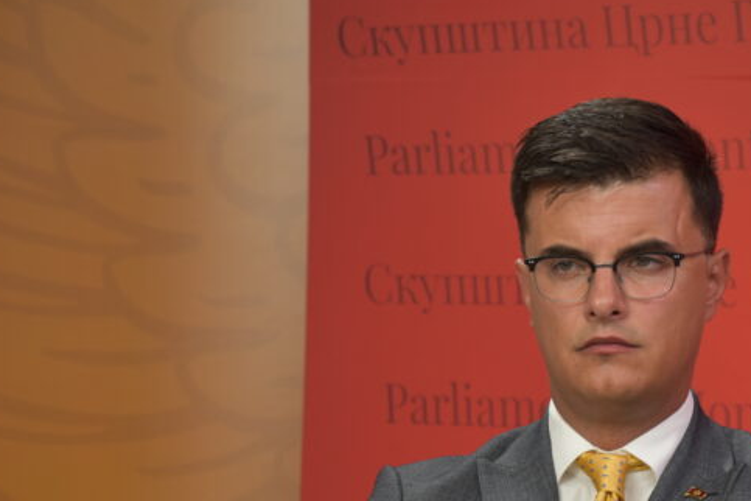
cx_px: 476
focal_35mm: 291
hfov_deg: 7.1
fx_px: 6070
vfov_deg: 4.7
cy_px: 352
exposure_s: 1/100
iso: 400
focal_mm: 122
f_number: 5
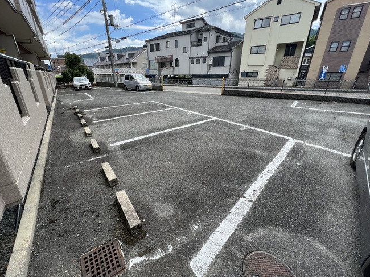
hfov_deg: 101.9
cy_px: 136
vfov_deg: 85.7
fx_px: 150
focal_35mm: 14
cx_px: 175
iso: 32
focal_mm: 1.57
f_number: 1.8
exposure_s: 1/661
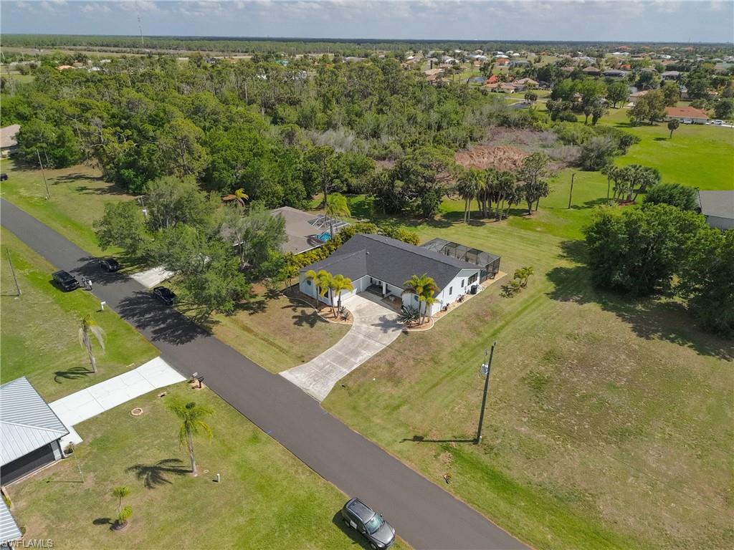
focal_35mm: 24
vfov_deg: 56.8
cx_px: 367
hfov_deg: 71.6
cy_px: 275
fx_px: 509
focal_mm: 8.67
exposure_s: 1/8000
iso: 800
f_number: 1.8
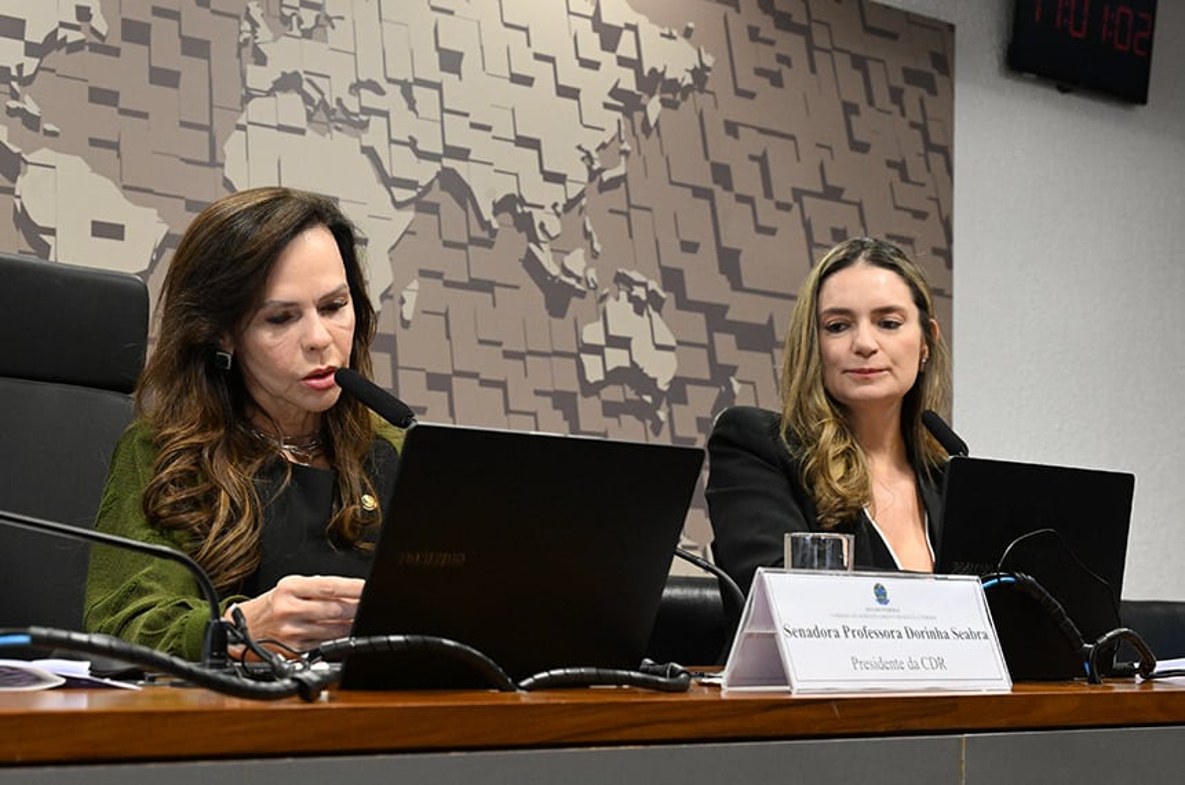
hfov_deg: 28.9
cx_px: 592
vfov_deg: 19.4
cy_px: 392
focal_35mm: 70
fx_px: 2300
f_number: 8
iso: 6400
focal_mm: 70
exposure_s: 1/100
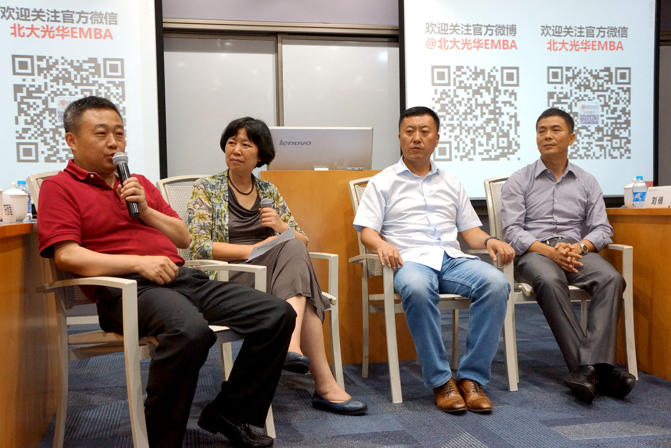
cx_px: 336
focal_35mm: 40
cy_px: 224
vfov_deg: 33.4
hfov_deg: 48.5
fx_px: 745
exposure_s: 1/160
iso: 1250
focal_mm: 27
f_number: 4
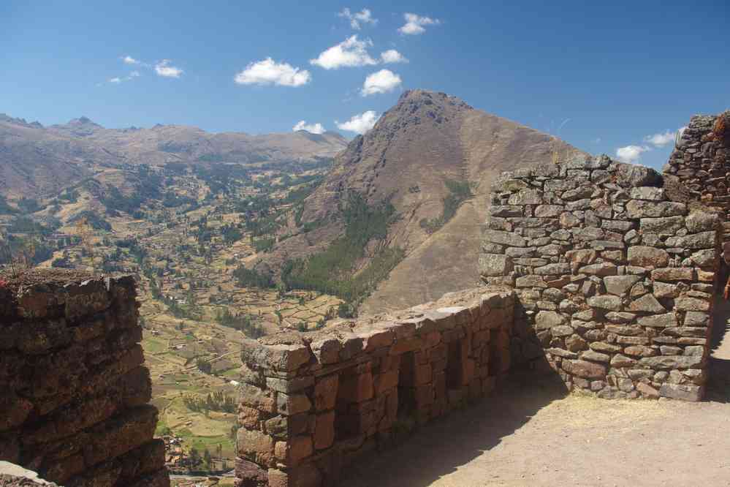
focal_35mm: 32
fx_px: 639
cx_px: 365
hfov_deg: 59.5
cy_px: 244
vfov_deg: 41.7
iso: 200
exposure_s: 1/50
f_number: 11
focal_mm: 21
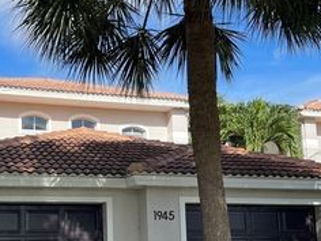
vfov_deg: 27.2
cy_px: 174
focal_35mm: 53
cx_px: 99
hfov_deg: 35.7
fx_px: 491
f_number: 1.6
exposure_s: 1/2336
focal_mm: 5.1
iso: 32
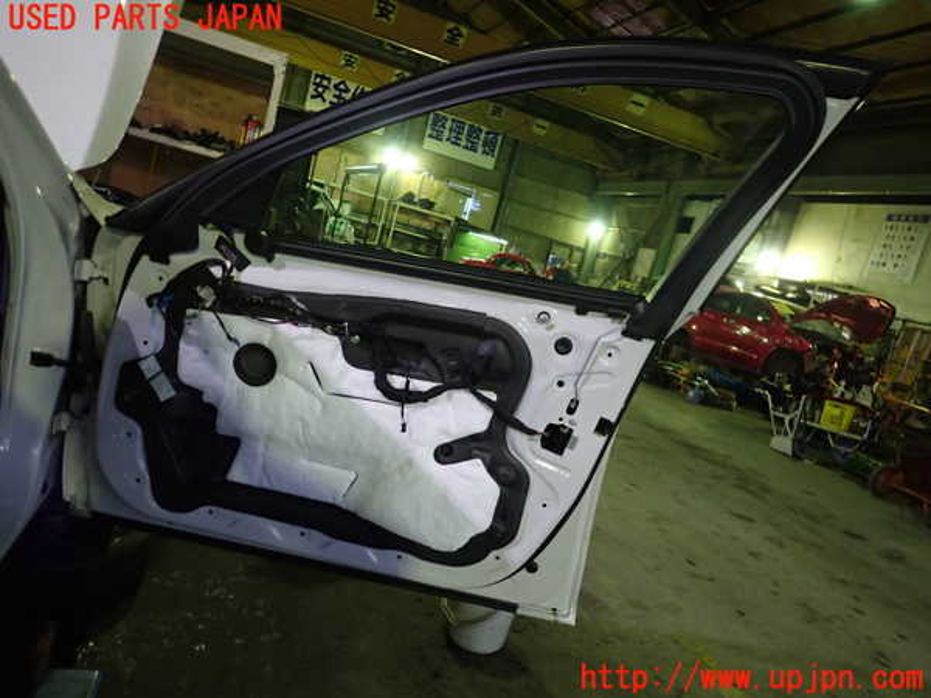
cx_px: 466
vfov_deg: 54.9
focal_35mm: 25
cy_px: 349
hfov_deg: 69.4
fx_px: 672
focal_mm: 4.5
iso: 320
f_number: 2
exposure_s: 1/30
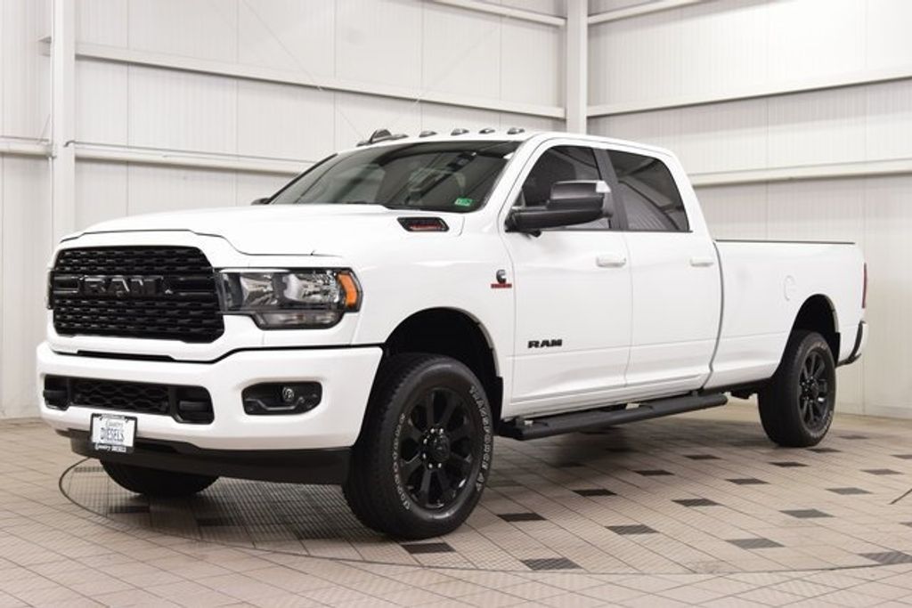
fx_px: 1292
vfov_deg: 26.5
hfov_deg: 38.9
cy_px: 304
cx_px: 456
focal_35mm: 51
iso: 1400
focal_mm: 34
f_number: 8
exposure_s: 1/60
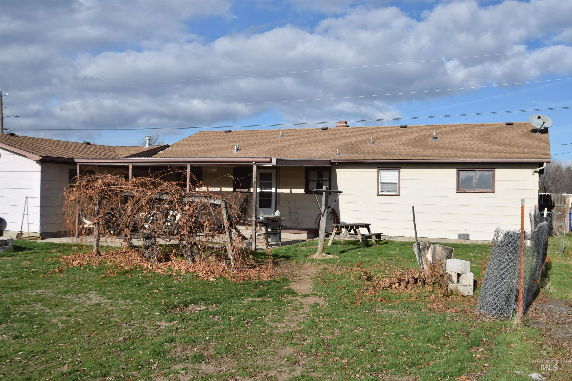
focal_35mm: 33
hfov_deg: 57.2
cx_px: 286
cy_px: 190
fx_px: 524
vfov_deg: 40.0
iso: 100
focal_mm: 22
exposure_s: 1/320
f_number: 9
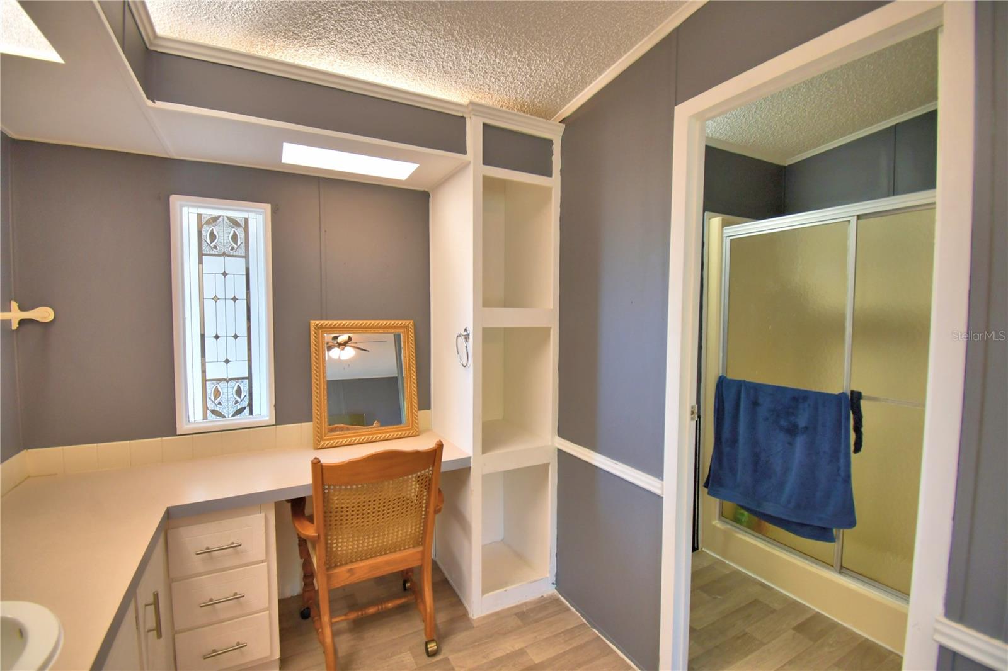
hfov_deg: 100.4
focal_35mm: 15
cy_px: 336
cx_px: 504
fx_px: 420
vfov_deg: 77.3
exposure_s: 1/30
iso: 450
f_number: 4.5
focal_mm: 10
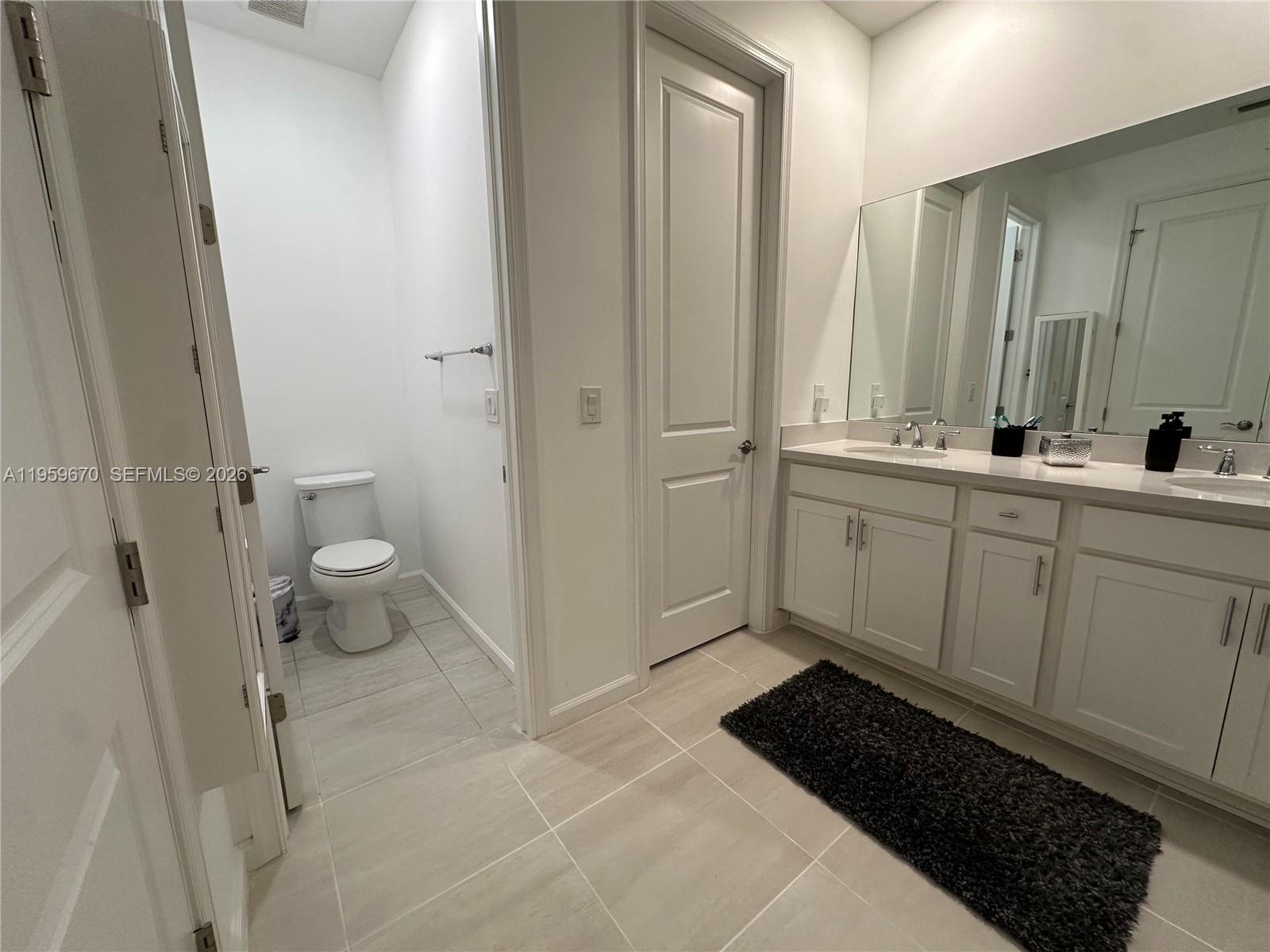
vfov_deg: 85.7
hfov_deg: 102.1
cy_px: 476
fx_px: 514
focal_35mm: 14
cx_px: 635
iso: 200
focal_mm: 2.22
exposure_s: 1/120
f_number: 2.2
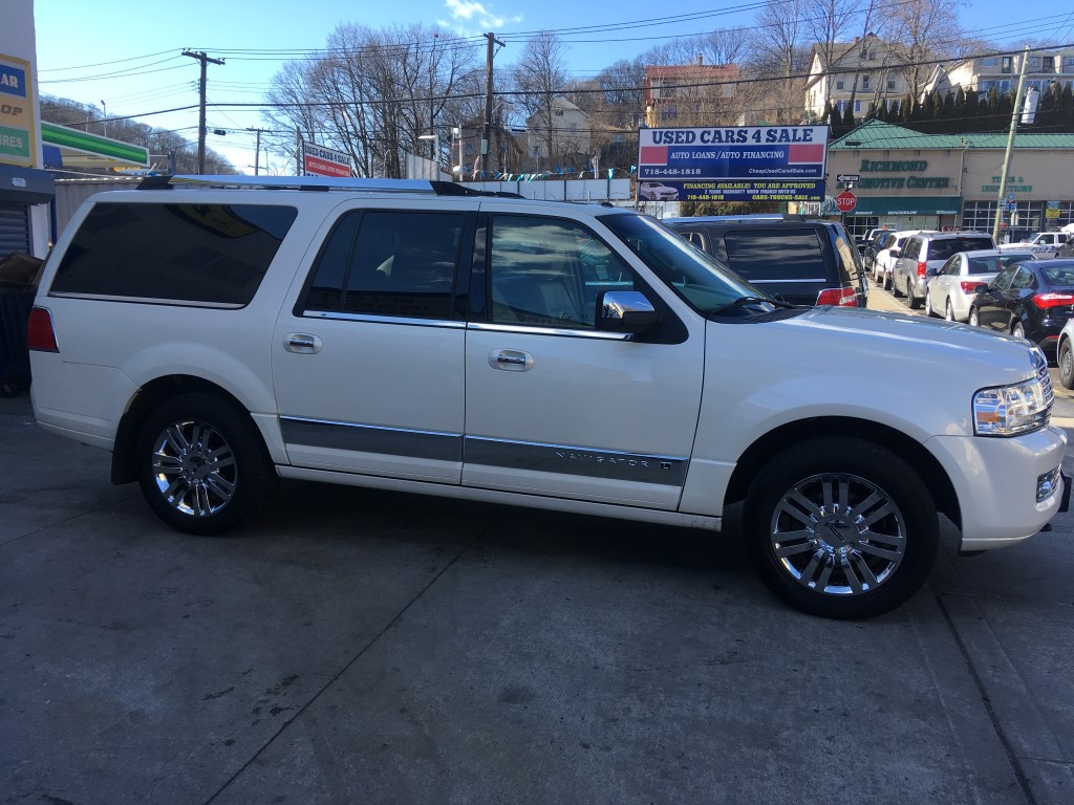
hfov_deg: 61.7
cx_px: 537
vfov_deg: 48.2
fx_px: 900
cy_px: 402
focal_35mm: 29
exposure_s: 1/549
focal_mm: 4.15
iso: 25
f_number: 2.2
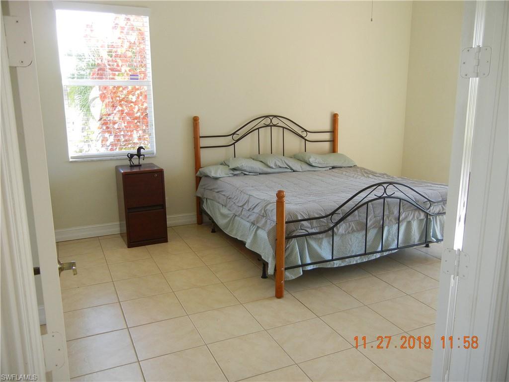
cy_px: 191
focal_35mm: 30
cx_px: 254
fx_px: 441
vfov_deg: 46.8
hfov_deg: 60.0
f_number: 3.5
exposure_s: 1/60
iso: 277
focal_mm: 5.4
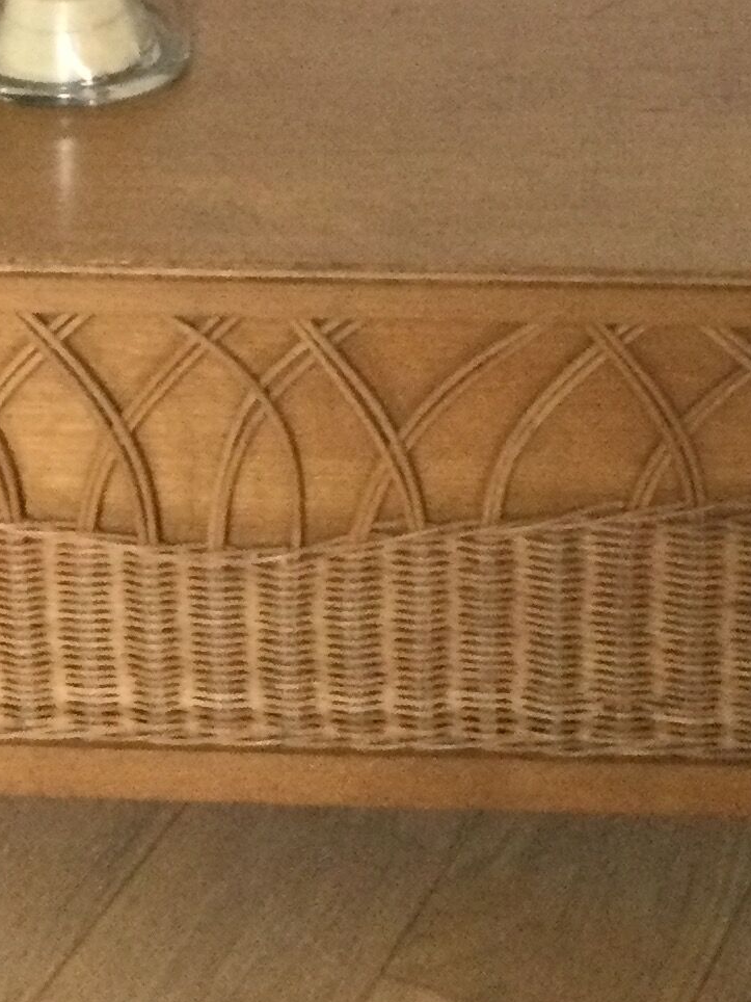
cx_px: 165
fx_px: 3037
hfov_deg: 14.0
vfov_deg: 18.5
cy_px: 182
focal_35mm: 105
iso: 200
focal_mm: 3.3
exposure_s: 1/17
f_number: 2.4
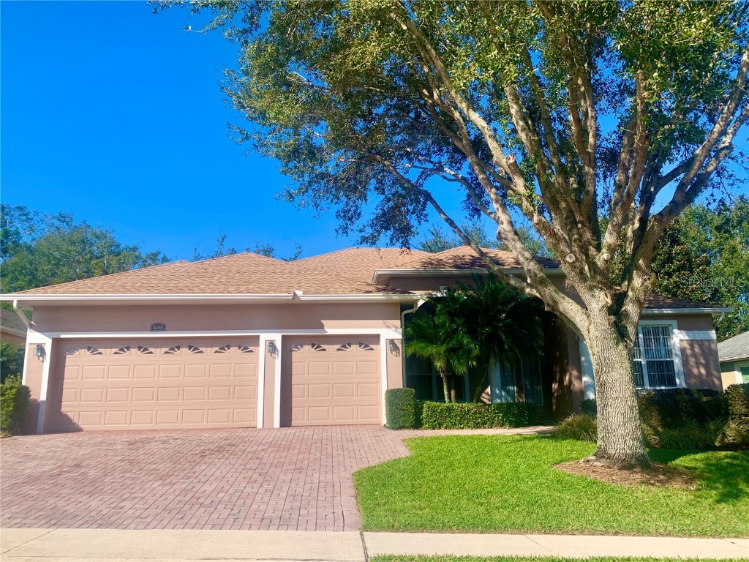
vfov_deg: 53.1
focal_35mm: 26
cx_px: 374
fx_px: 563
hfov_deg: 67.3
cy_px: 281
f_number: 1.8
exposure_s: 1/2160
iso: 25
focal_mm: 4.25
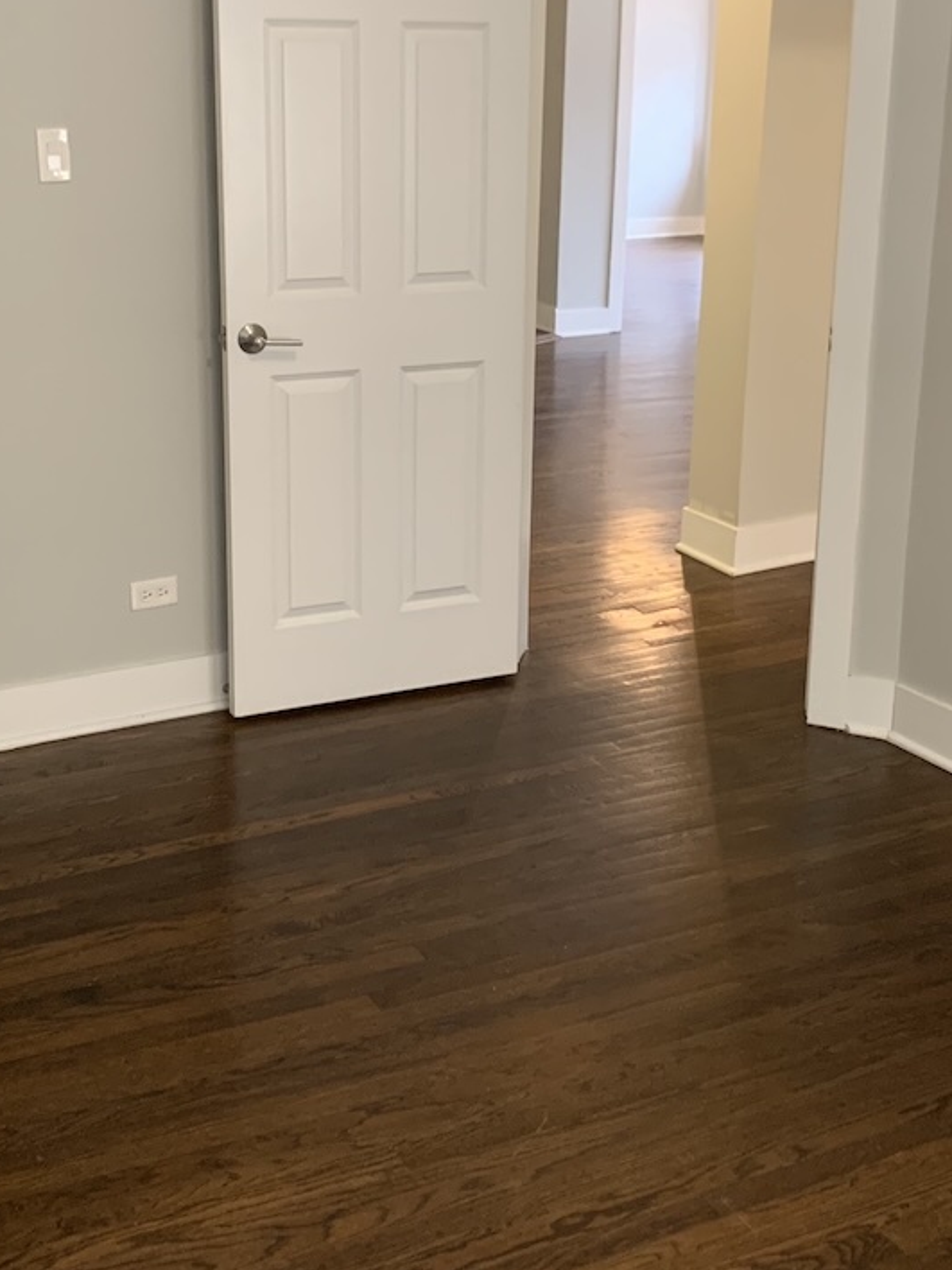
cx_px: 464
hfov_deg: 30.9
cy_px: 495
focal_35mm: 47
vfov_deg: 40.2
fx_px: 1723
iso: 320
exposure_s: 1/60
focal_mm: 4.25
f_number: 1.8
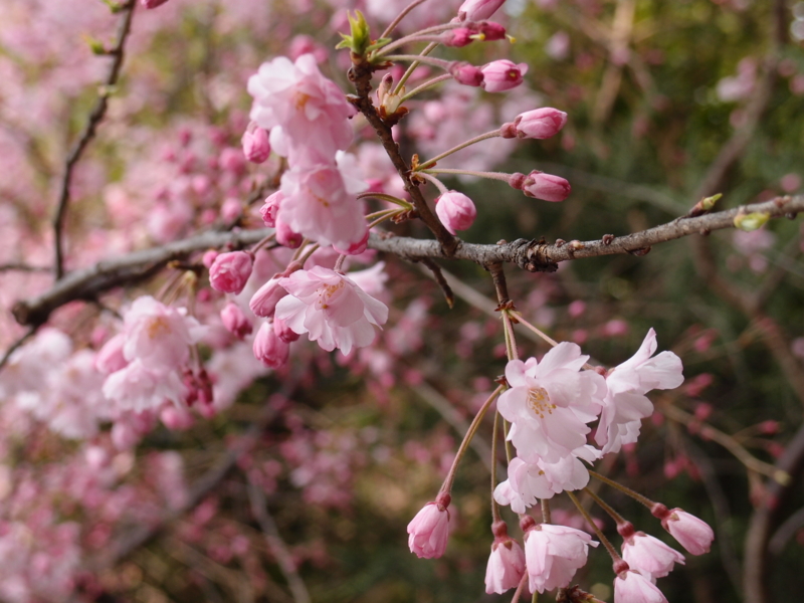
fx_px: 1649
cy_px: 302
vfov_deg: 20.7
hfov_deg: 27.4
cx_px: 402
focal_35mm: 71
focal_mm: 15.27
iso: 100
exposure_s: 1/320
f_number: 3.2
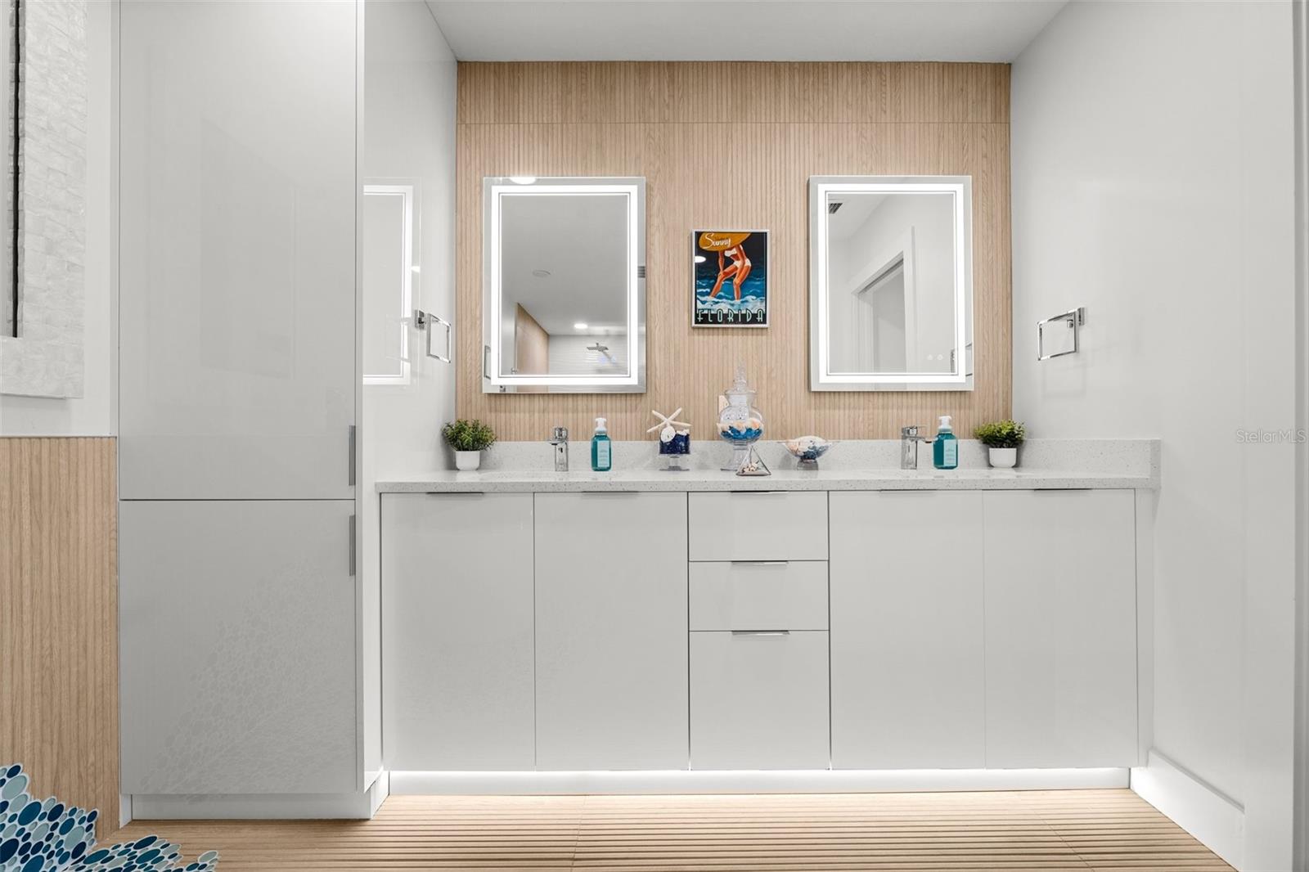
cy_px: 436
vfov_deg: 81.2
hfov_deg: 104.3
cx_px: 654
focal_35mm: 14
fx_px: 509
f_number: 9
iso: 250
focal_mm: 14
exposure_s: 1/5
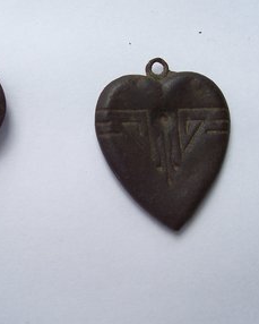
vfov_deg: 32.5
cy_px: 175
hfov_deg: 26.2
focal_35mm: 58
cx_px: 106
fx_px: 555
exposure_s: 1/350
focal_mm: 5.6
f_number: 2.7
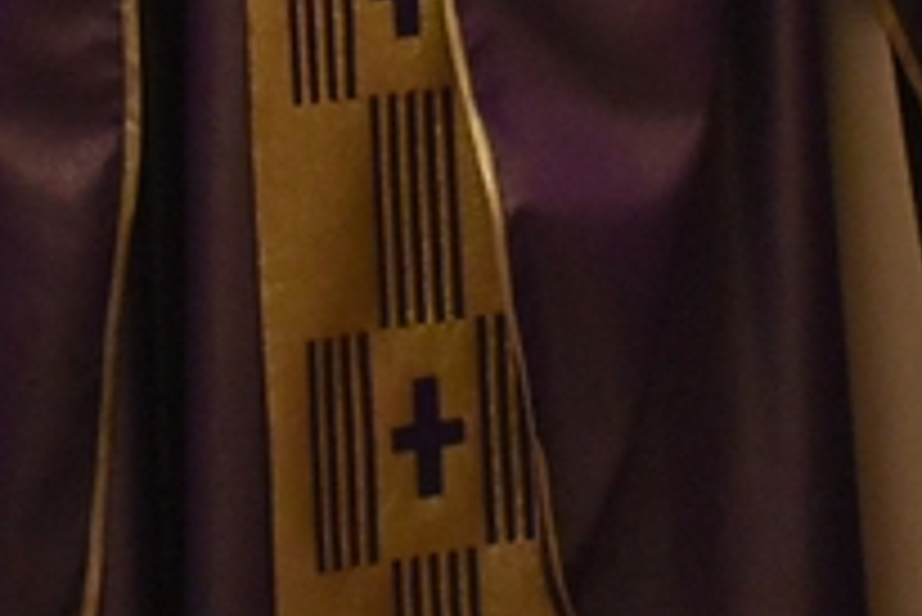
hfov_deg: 13.0
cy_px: -778
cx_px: 670
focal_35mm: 158
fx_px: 4049
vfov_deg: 8.1
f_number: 3.5
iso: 3200
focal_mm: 18
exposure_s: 1/60
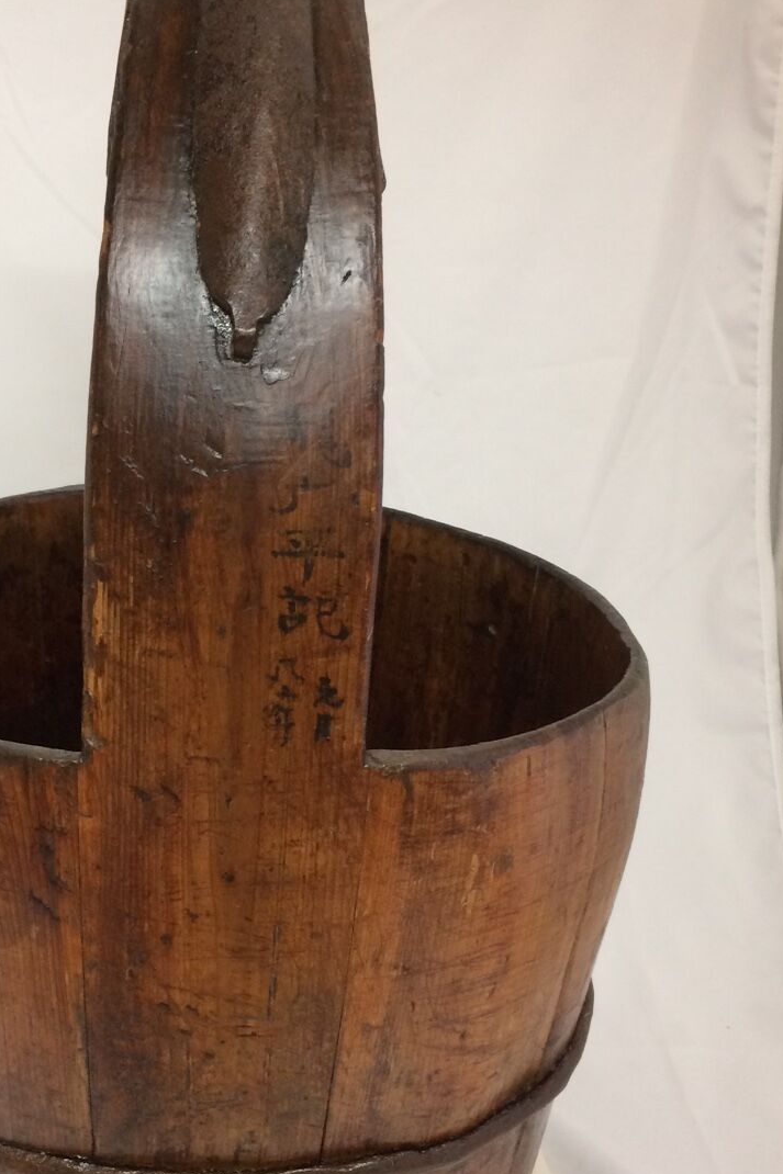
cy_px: 662
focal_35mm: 46
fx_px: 1501
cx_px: 177
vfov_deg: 42.7
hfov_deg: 28.7
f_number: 2.2
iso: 160
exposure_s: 1/33
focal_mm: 4.15
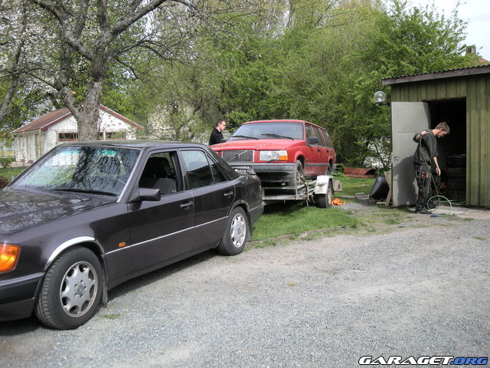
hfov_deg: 52.6
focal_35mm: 35
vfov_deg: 40.7
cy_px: 184
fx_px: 495
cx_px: 245
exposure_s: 1/377
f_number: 2.8
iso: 50
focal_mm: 5.7
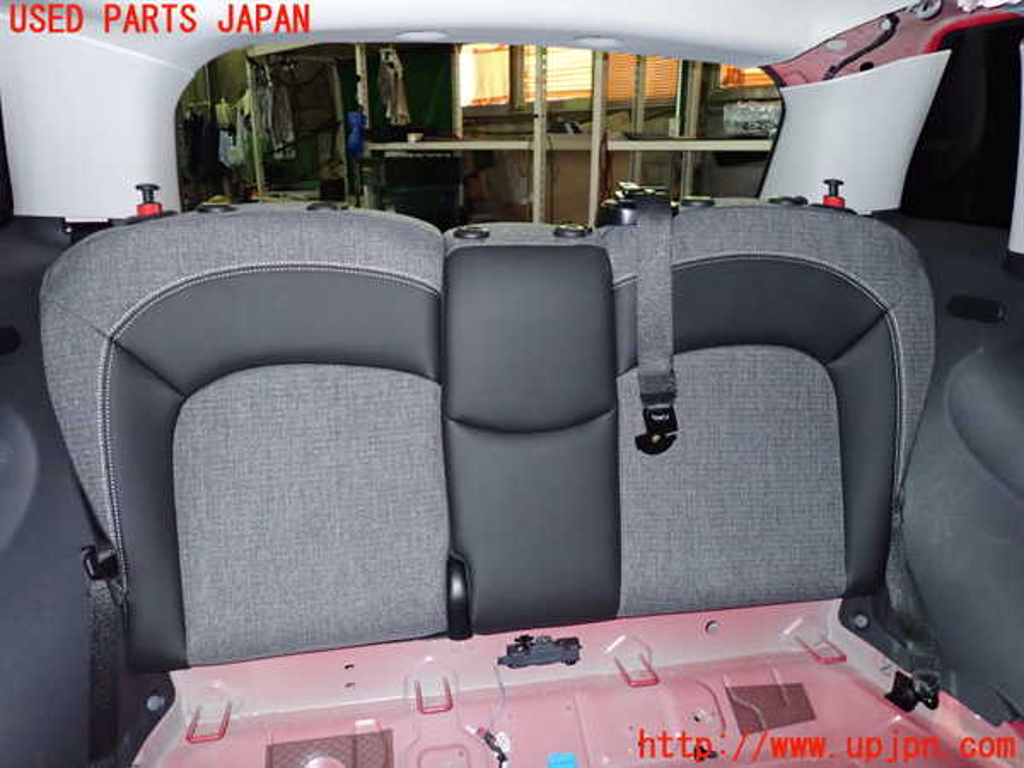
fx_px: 740
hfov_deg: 69.4
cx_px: 512
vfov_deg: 54.9
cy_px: 384
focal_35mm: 25
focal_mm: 4.5
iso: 800
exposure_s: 1/30
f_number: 5.6
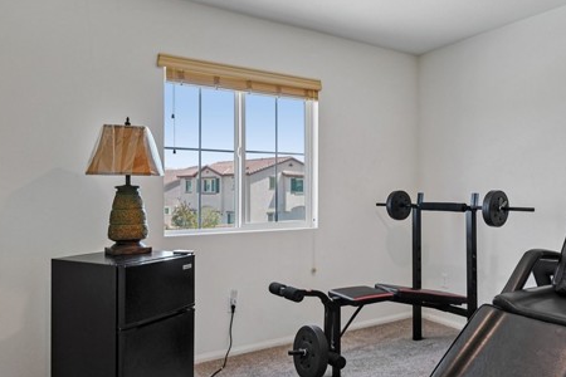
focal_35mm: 28
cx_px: 333
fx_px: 440
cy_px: 204
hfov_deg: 65.0
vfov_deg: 46.4
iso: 160
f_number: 8
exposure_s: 1/30
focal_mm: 19.7
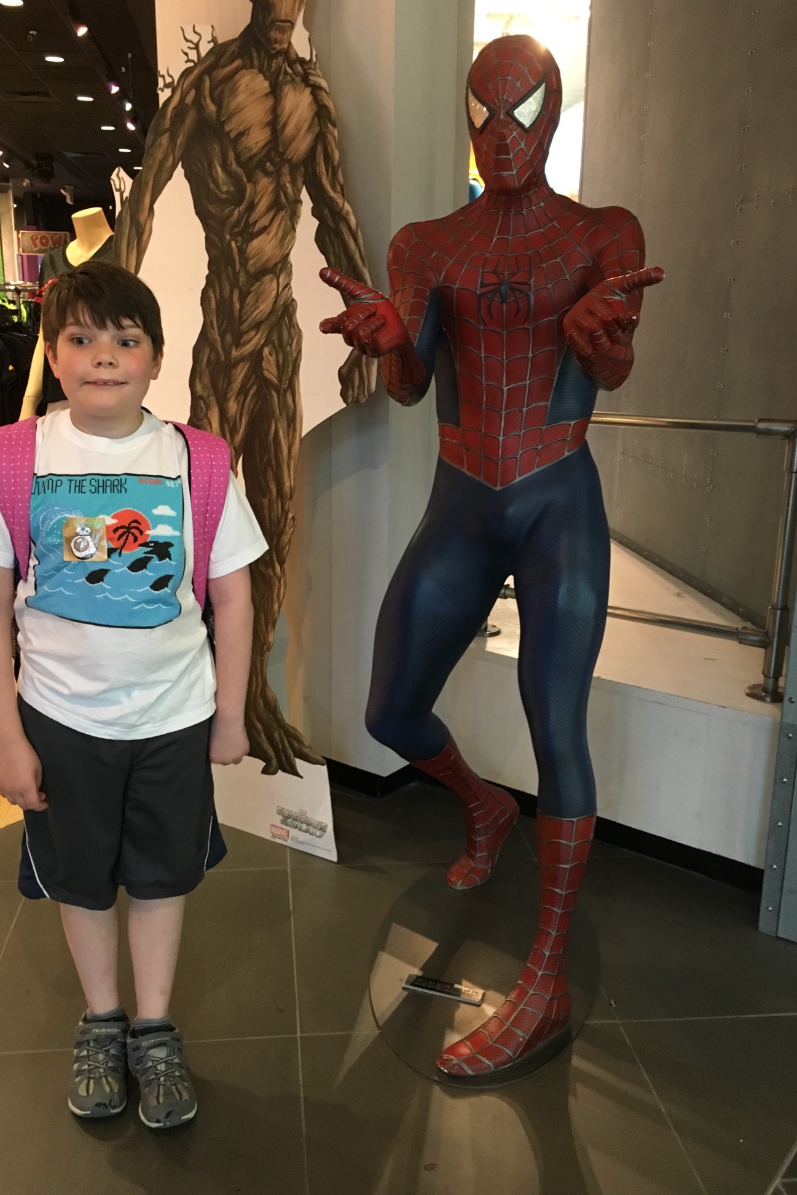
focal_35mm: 31
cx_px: 350
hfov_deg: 42.2
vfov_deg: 60.3
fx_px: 1030
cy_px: 600
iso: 200
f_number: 2.2
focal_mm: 4.15
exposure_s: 1/17
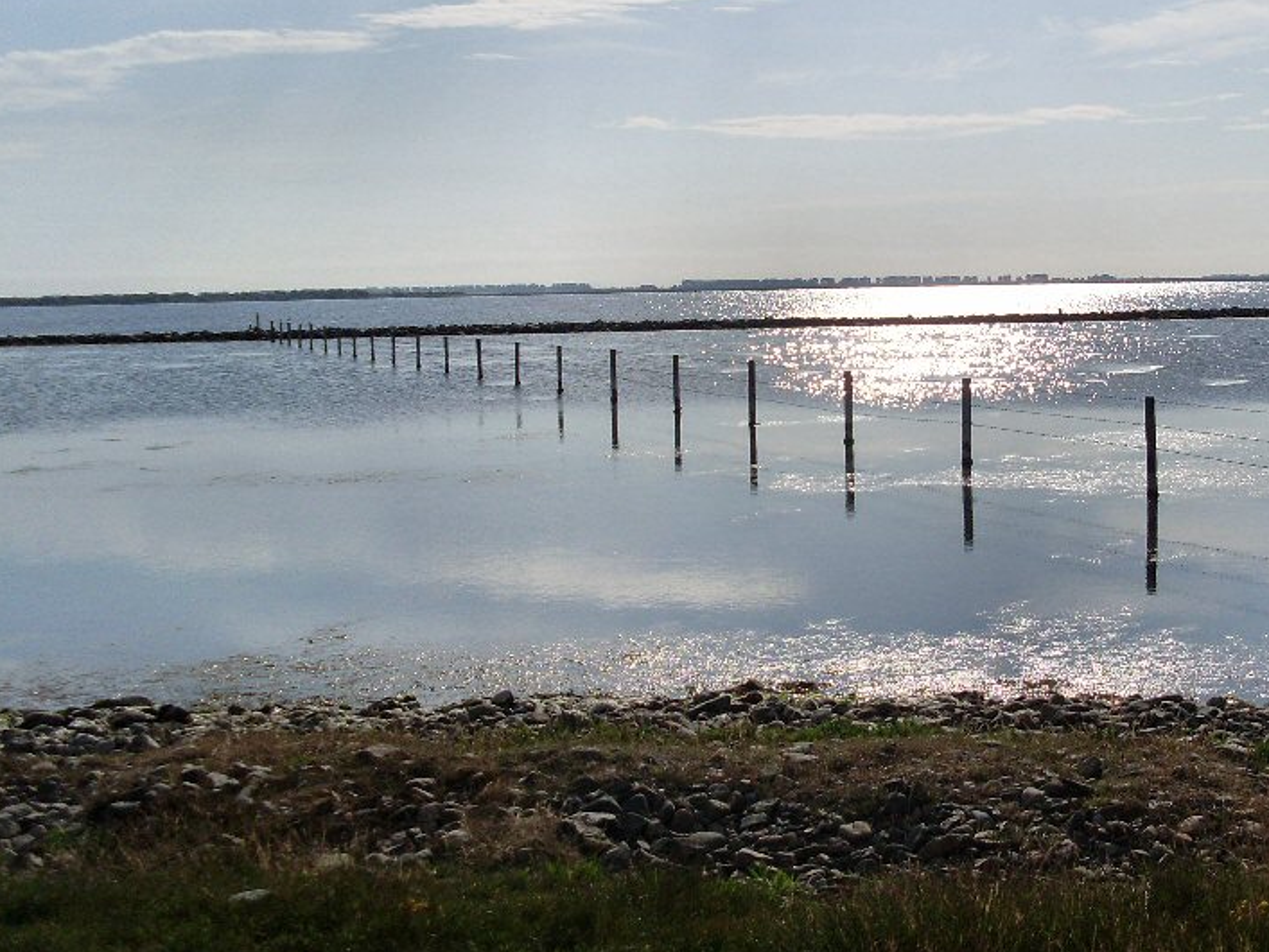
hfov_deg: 34.4
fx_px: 2017
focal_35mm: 55
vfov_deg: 26.5
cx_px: 901
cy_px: 384
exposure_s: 1/1000
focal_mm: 6.3
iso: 80
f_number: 7.7
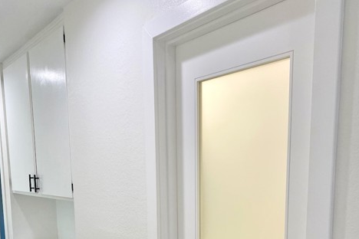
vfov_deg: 33.2
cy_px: 233
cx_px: 179
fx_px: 369
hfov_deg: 51.9
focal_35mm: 37
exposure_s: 1/120
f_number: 1.8
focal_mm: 4.25
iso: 40
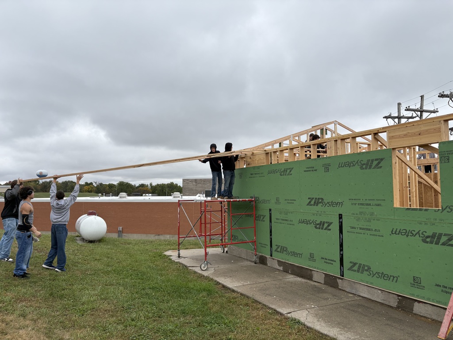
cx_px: 226
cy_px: 170
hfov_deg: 67.3
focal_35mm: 26
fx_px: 340
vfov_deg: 53.1
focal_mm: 5.96
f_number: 1.6
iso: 50
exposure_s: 1/1751
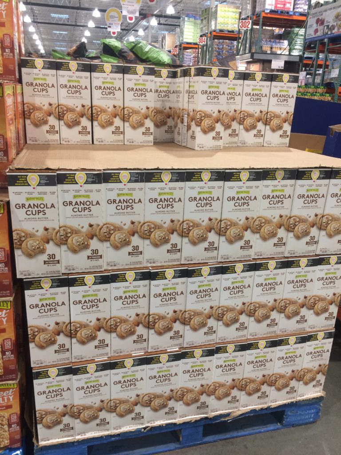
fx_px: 381
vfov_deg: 61.7
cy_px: 228
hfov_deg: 48.2
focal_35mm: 29
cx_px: 170
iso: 80
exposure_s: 1/30
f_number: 2.2
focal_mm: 4.15
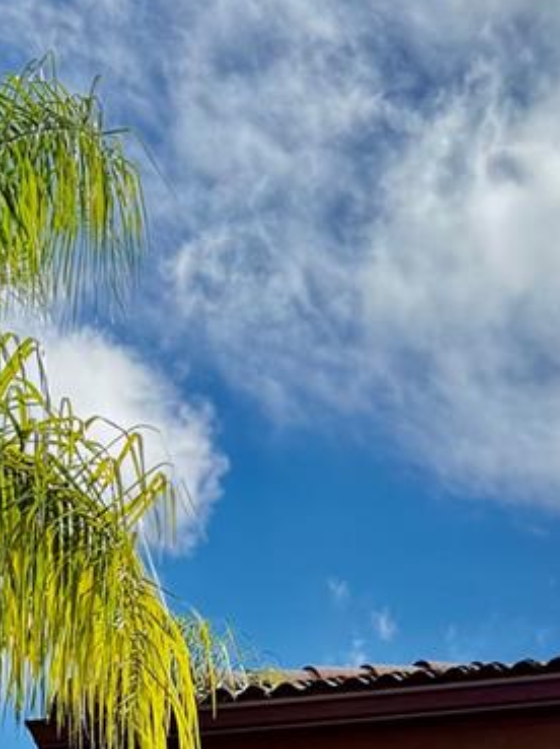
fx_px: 2161
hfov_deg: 14.8
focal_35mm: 100
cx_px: 306
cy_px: 1214
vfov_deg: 17.2
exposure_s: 1/4405
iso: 100
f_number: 1.78
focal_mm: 6.76
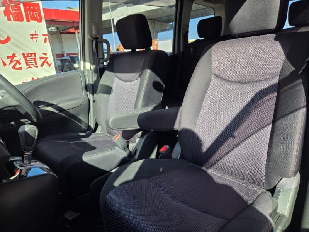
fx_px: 205
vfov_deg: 58.9
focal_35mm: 23
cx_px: 154
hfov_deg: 73.9
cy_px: 116
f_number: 1.8
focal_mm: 5.4
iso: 25
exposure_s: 1/425
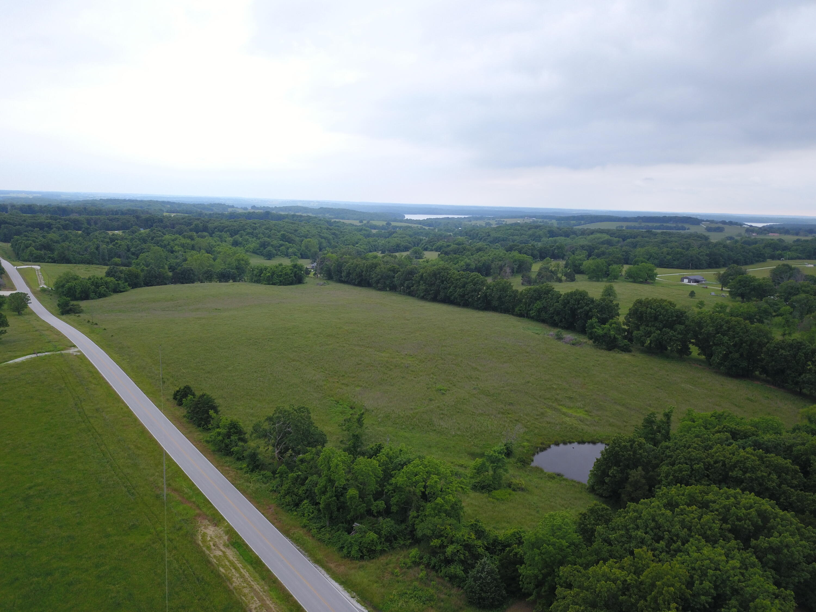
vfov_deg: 53.1
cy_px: 306
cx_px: 408
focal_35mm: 26
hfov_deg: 67.3
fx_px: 613
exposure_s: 1/100
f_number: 2.2
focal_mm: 4.73
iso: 101
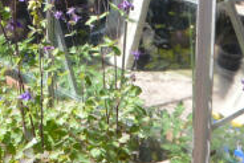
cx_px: 54
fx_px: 678
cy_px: -120
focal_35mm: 100
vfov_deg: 12.6
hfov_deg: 20.2
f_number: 7.1
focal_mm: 12
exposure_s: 1/125
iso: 100
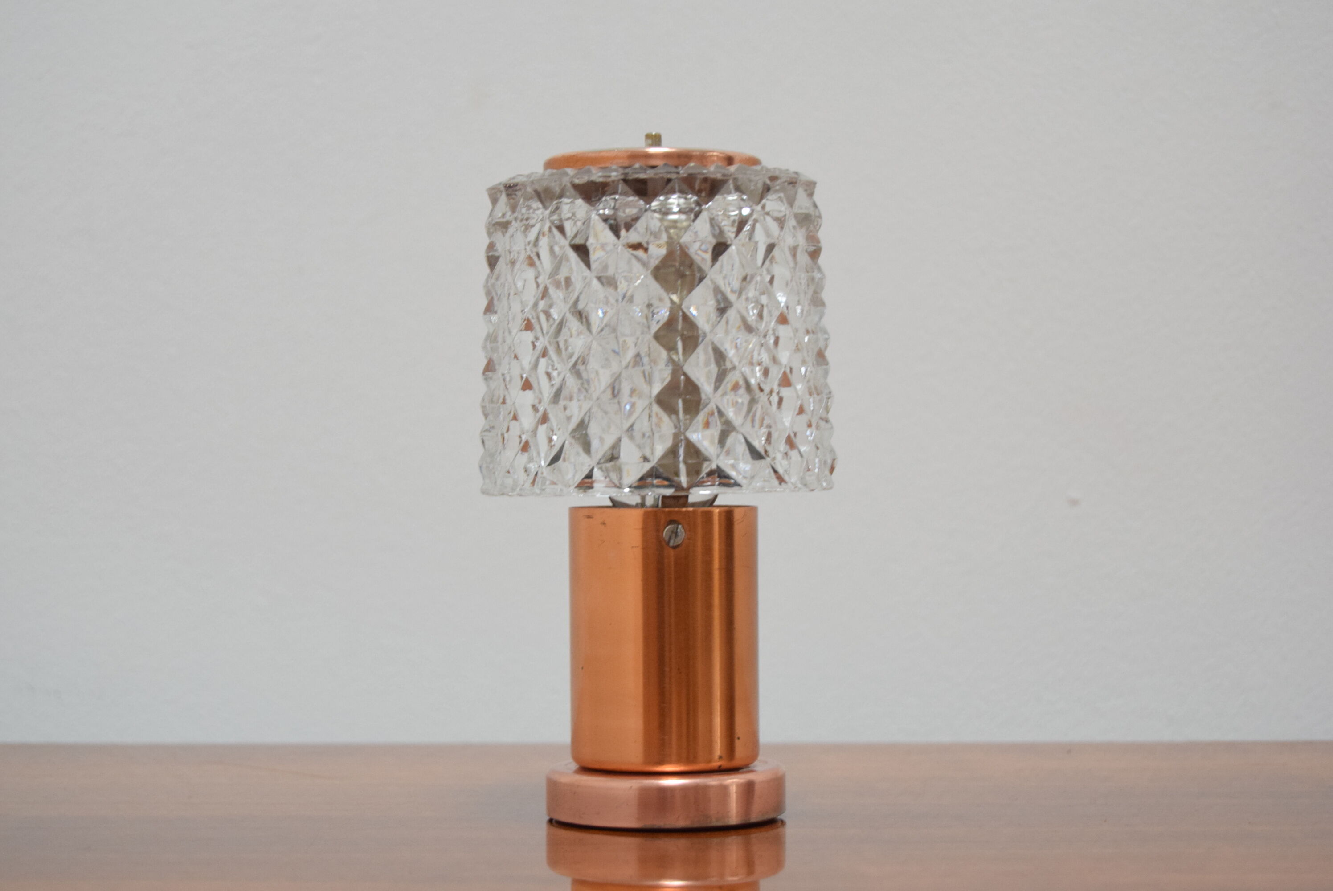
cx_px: 666
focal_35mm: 78
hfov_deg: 26.0
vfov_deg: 17.5
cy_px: 446
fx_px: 2890
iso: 1600
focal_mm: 52
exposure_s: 1/100
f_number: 5.6
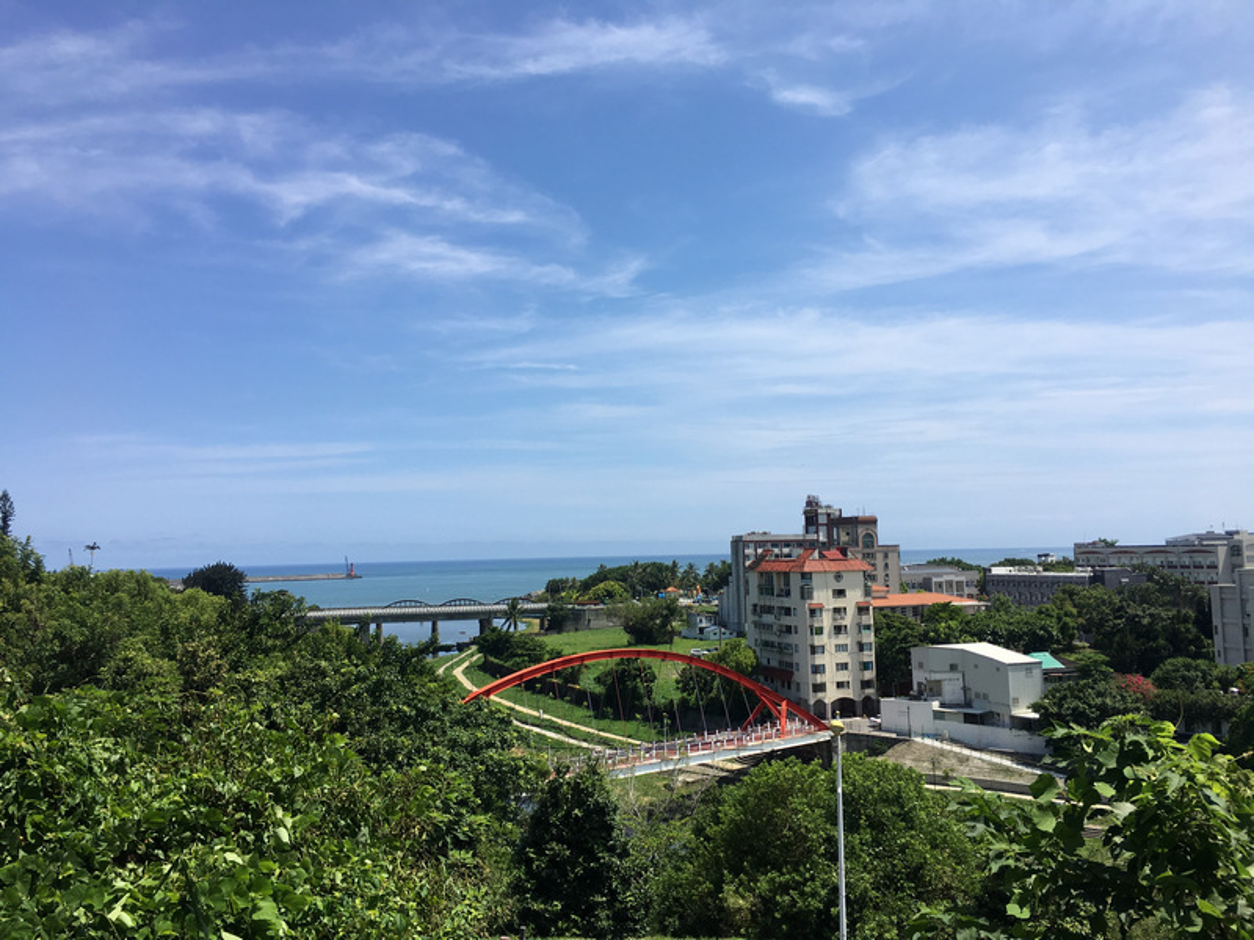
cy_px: 470
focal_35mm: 29
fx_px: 1051
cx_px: 627
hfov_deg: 61.7
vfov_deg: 48.2
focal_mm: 4.15
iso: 25
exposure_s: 1/2024
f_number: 2.2
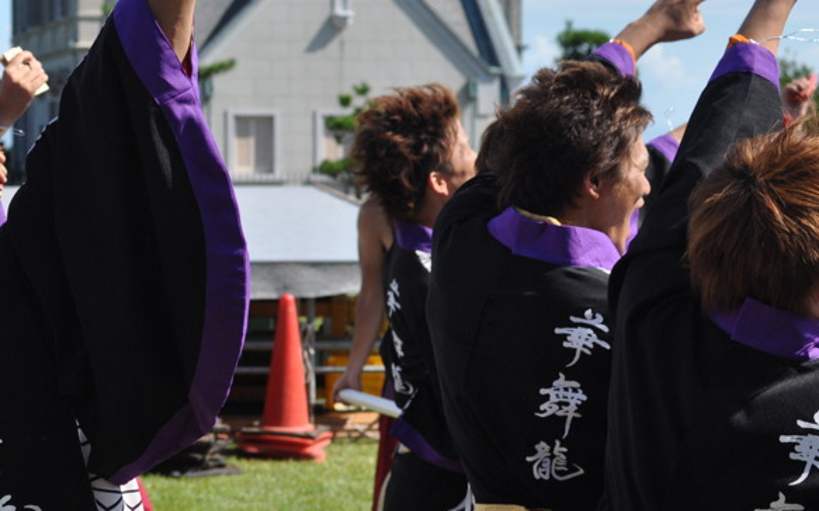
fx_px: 2095
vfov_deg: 13.9
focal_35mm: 94
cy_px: 309
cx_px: 125
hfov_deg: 21.7
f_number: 4
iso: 640
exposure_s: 1/4000
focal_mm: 35
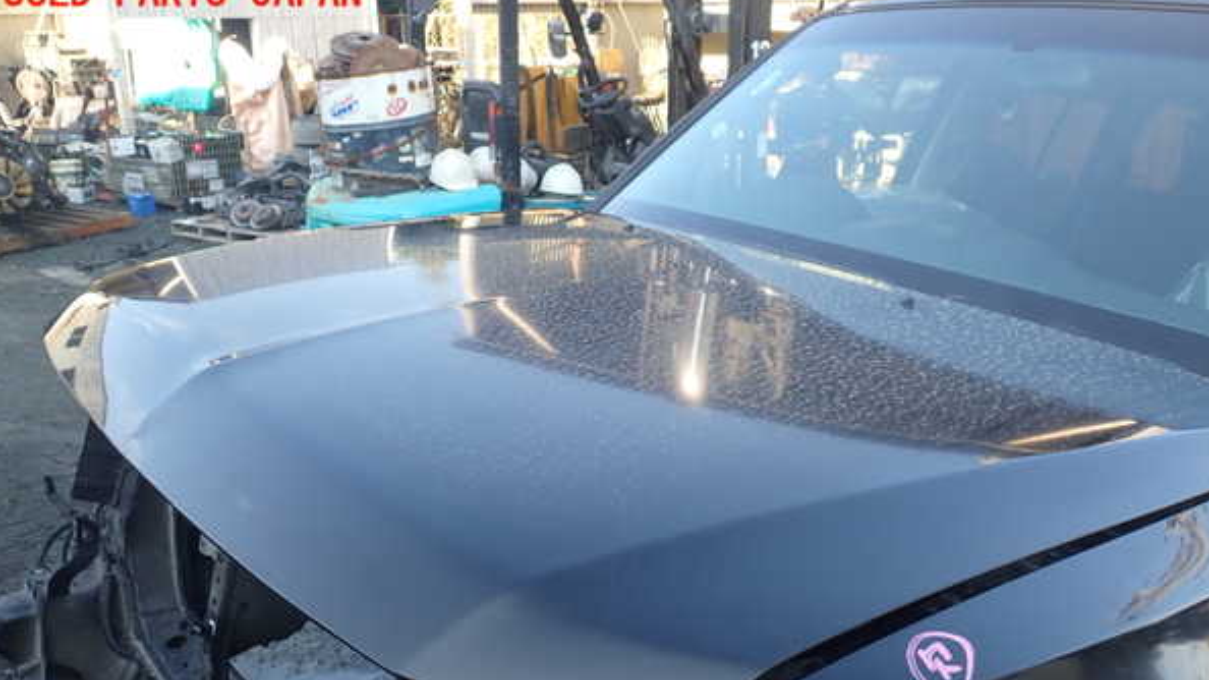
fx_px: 1058
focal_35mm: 33
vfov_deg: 35.4
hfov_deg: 59.5
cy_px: 426
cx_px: 602
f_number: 3.2
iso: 100
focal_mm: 5.4
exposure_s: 1/125
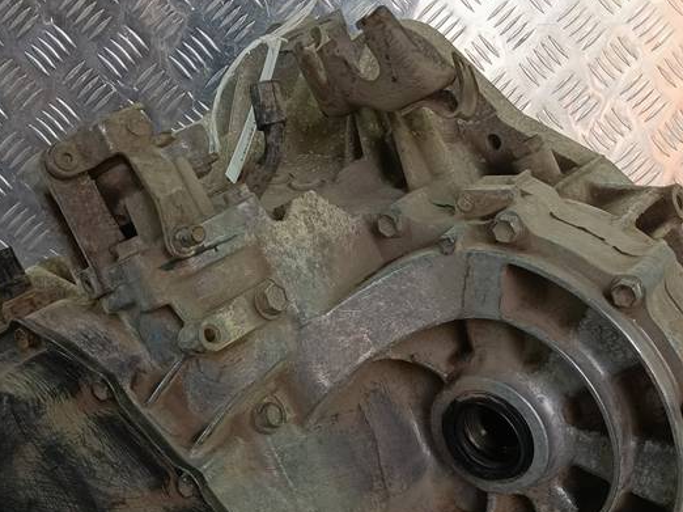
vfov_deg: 27.3
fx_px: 1045
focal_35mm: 53
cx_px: 349
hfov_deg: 36.2
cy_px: 361
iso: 114
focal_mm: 4.11
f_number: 1.6
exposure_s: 1/100
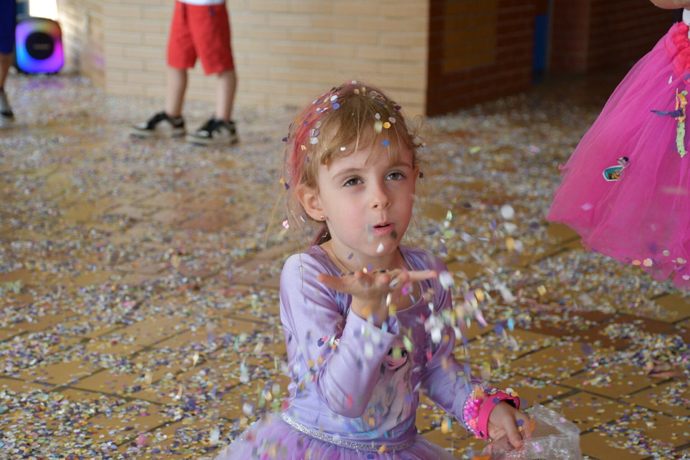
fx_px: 1380
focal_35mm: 72
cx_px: 345
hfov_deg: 28.1
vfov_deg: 18.9
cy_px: 230
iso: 800
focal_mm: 48
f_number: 4.5
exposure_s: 1/125
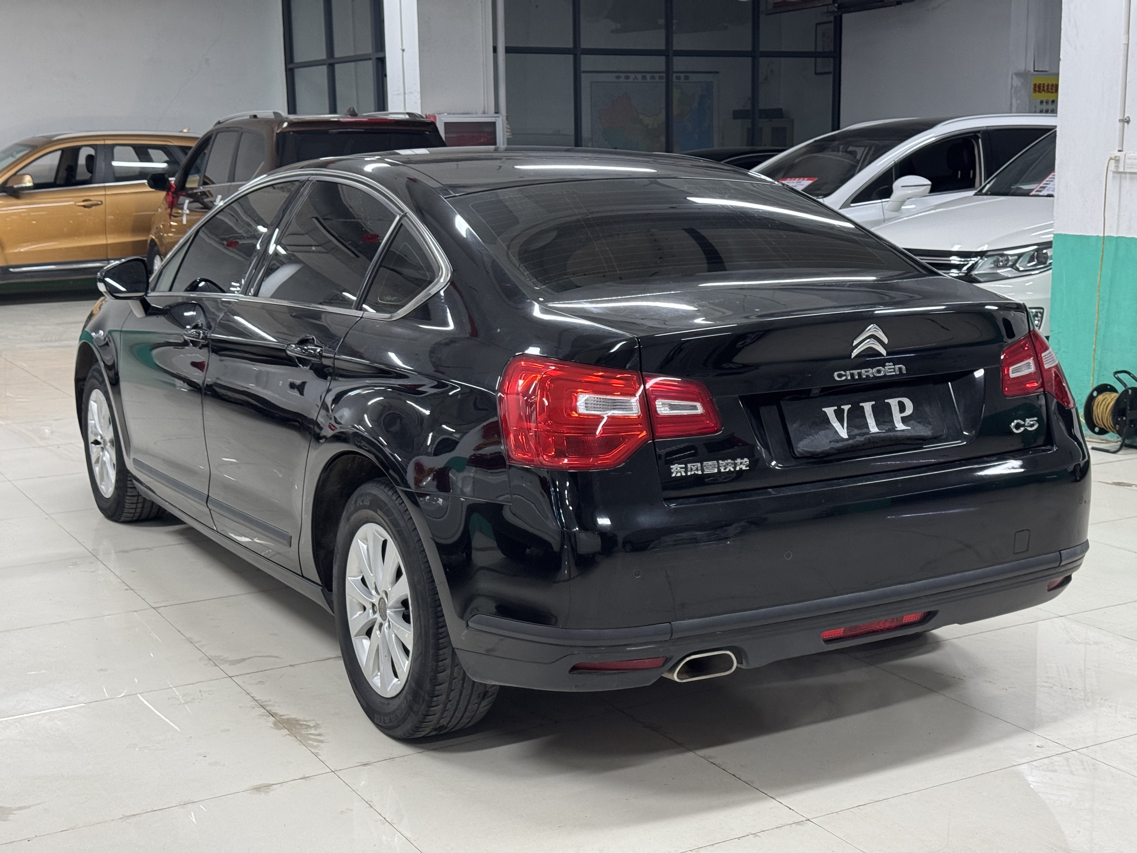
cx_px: 568
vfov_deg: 30.3
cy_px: 426
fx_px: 1577
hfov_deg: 39.7
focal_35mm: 48
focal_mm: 6.76
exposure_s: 1/50
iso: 250
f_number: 1.78
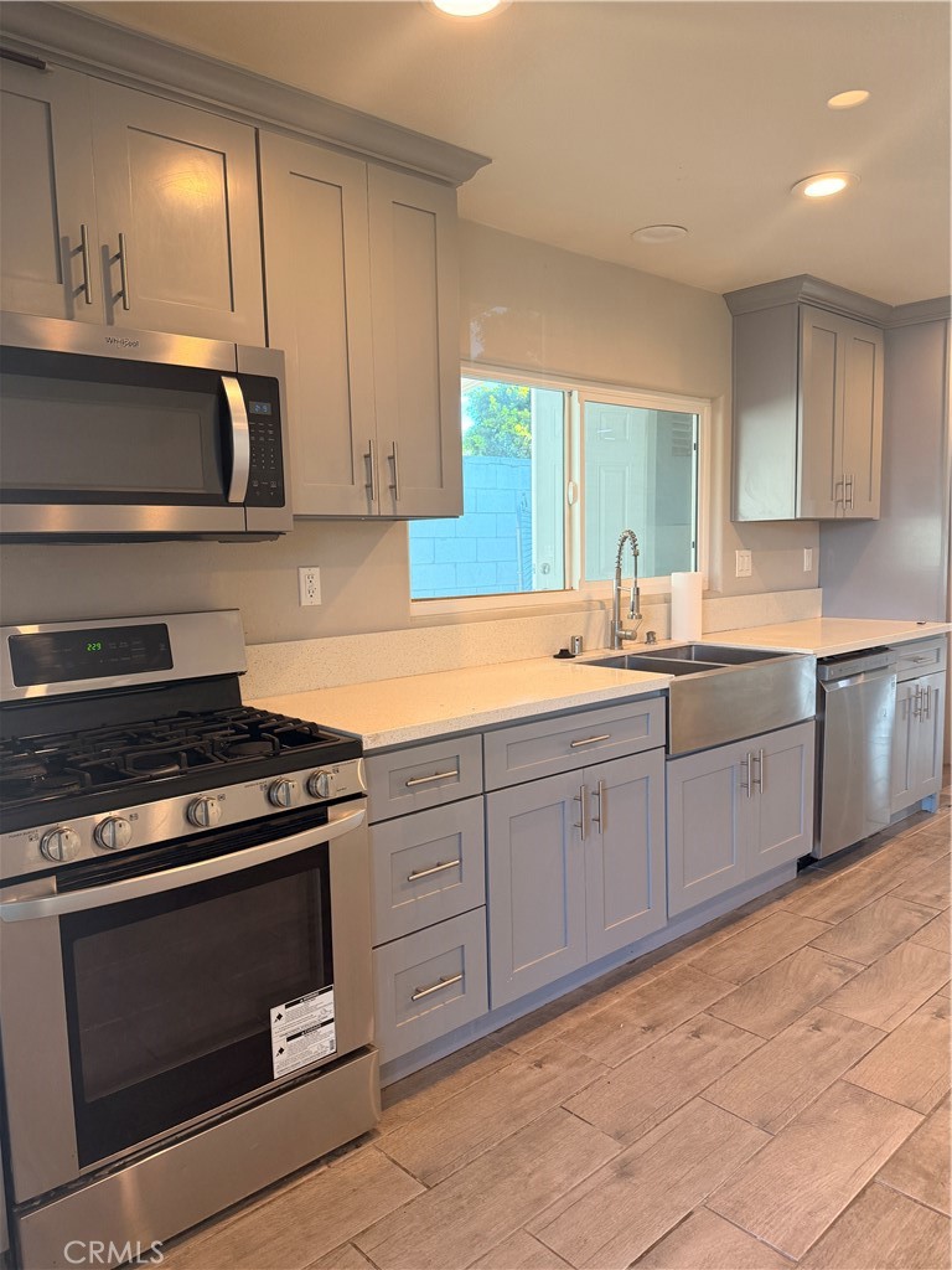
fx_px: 880
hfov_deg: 56.8
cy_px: 635
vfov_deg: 71.6
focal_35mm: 24
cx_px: 476
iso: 200
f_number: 1.78
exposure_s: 1/120
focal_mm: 6.76
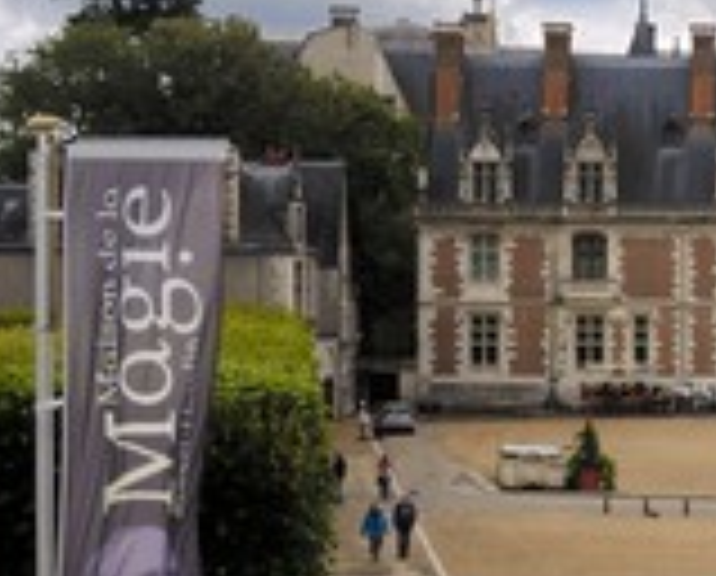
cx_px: 925
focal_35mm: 104
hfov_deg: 17.3
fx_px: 2209
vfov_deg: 14.9
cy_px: 310
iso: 100
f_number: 10
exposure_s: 1/160
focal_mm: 28
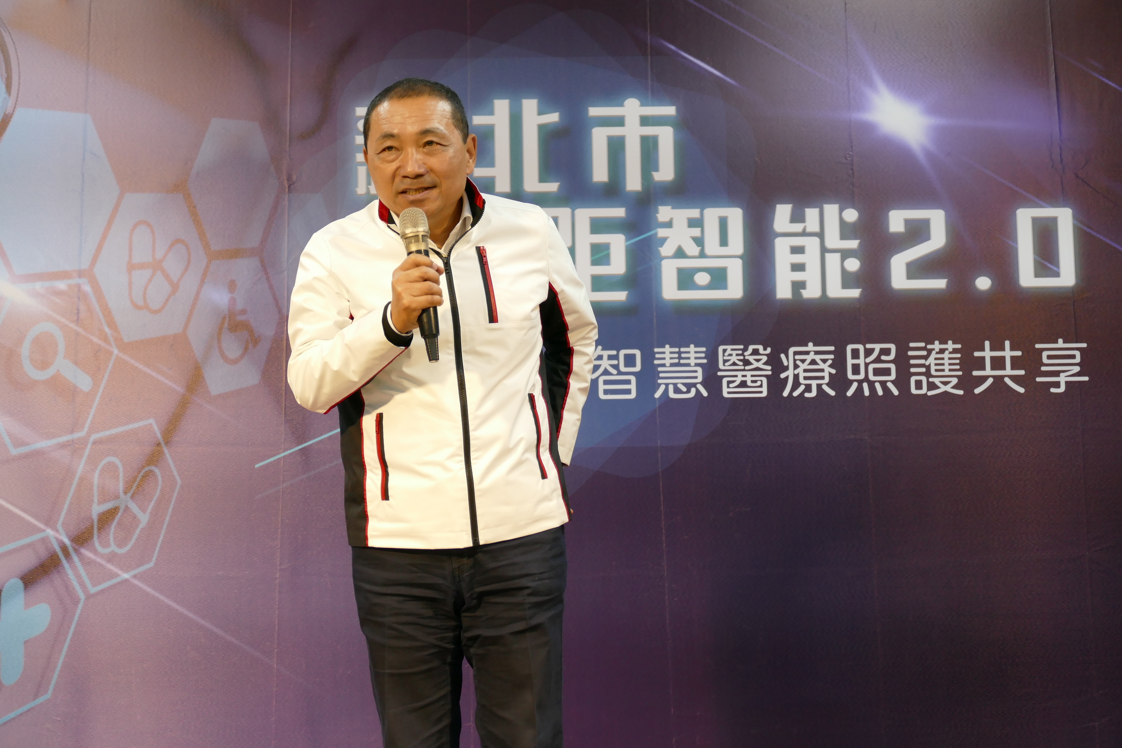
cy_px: 374
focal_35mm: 78
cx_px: 561
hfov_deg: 26.0
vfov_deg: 17.5
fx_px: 2431
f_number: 3.7
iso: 400
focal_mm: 28.55
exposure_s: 1/80
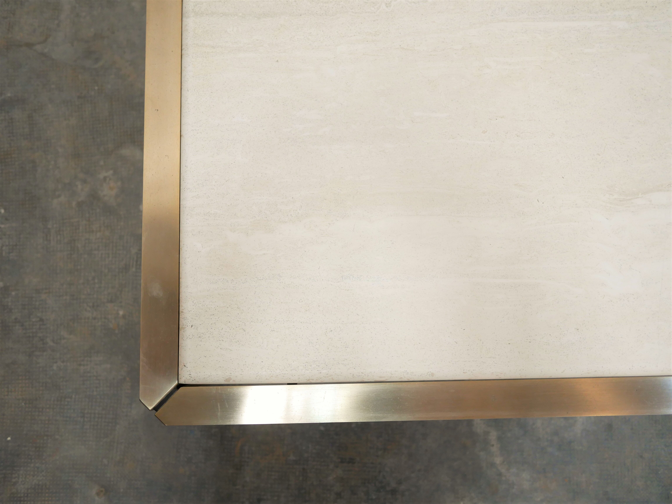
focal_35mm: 40
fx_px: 777
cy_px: 252
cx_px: 336
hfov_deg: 46.8
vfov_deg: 36.0
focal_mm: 20
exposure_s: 1/60
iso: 800
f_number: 1.7
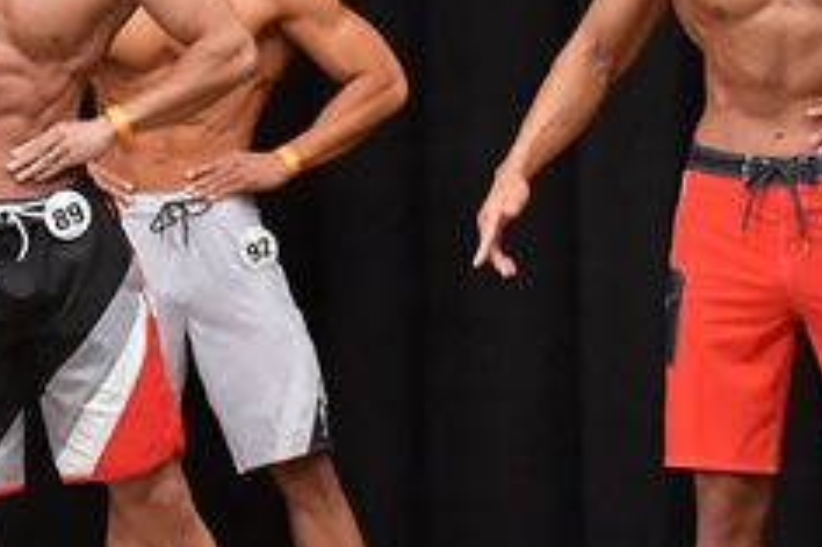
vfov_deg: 2.7
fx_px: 11773
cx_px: -92
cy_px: 296
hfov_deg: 4.0
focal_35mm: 516
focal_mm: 105
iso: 6400
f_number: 5.6
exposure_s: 1/400
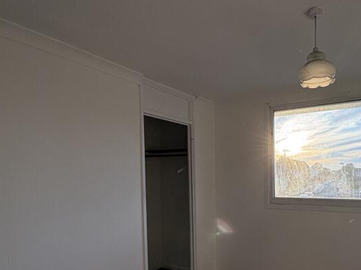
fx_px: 282
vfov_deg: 50.0
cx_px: 254
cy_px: 189
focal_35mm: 27
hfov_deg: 62.9
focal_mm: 2.22
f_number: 2.2
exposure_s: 1/318
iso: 50
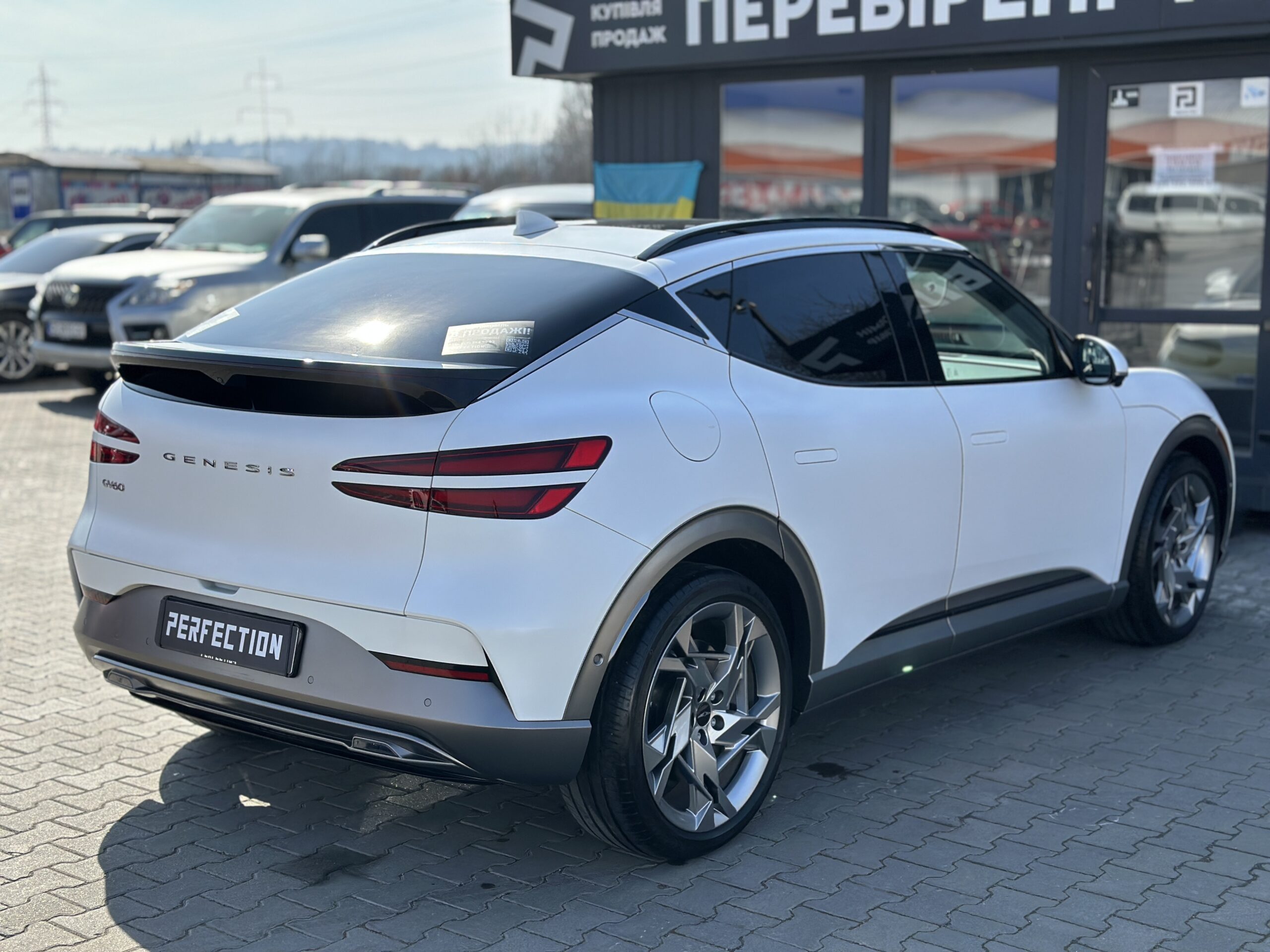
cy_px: 476
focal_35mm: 48
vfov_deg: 30.3
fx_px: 1761
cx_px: 635
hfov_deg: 39.7
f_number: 1.78
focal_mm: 6.86
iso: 100
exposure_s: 1/3876
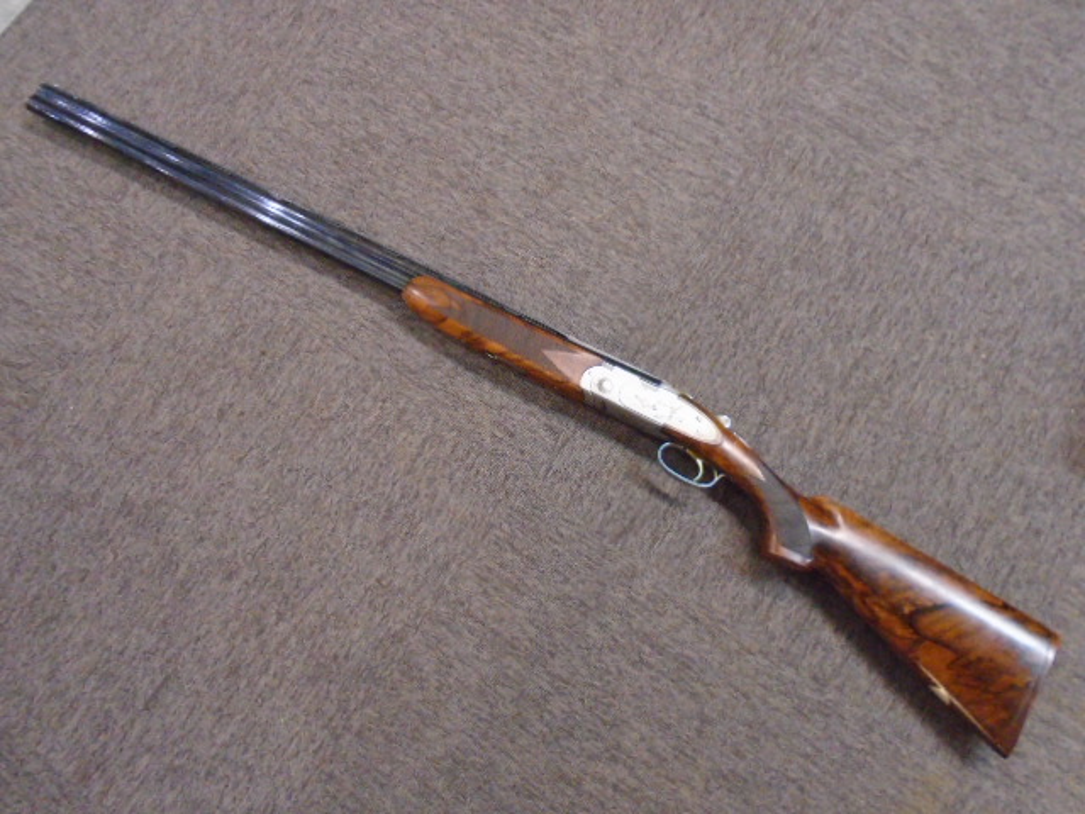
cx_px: 542
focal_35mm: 26
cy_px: 407
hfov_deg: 67.3
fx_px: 815
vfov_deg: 53.1
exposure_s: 1/30
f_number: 3.2
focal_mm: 4.6
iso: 800
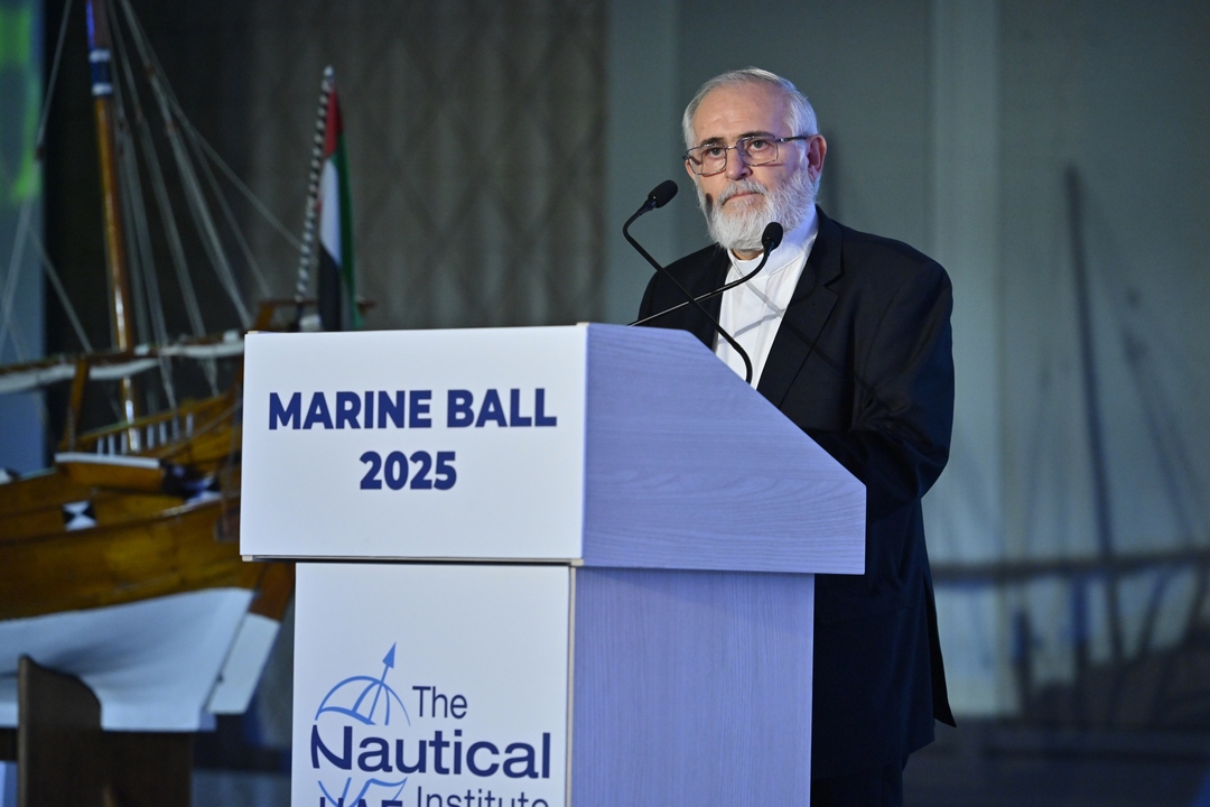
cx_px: 605
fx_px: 5713
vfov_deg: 8.1
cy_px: 404
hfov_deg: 12.1
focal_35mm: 170
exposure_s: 1/320
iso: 2500
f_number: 3.5
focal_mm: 170
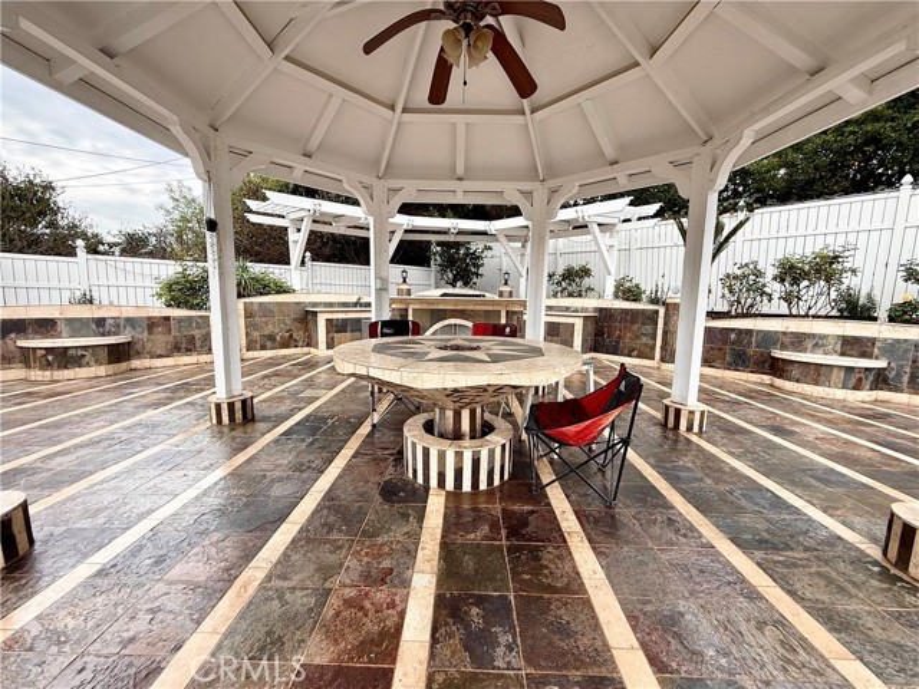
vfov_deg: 85.7
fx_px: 372
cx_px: 460
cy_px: 344
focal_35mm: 14
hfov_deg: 102.1
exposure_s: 1/310
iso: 50
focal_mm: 2.22
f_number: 2.2
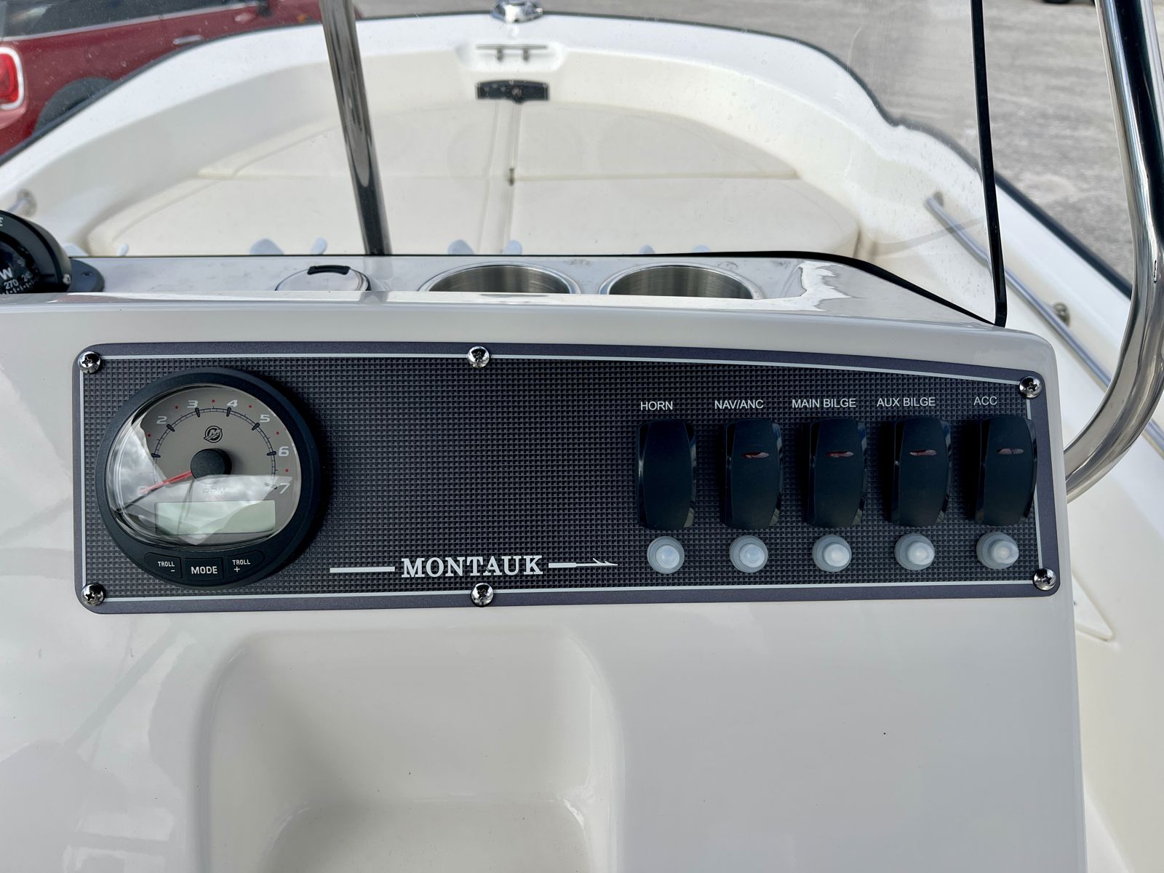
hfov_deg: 67.3
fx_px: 874
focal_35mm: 26
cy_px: 436
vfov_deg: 53.1
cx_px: 582
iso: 50
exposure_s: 1/3623
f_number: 1.6
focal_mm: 5.1
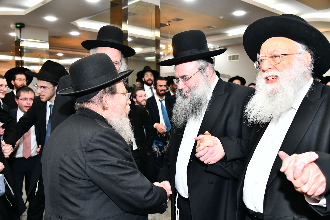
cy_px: 110
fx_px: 321
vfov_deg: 37.8
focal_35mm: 35
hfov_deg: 54.4
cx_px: 165
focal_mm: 35
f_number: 5.6
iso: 2500
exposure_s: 1/250
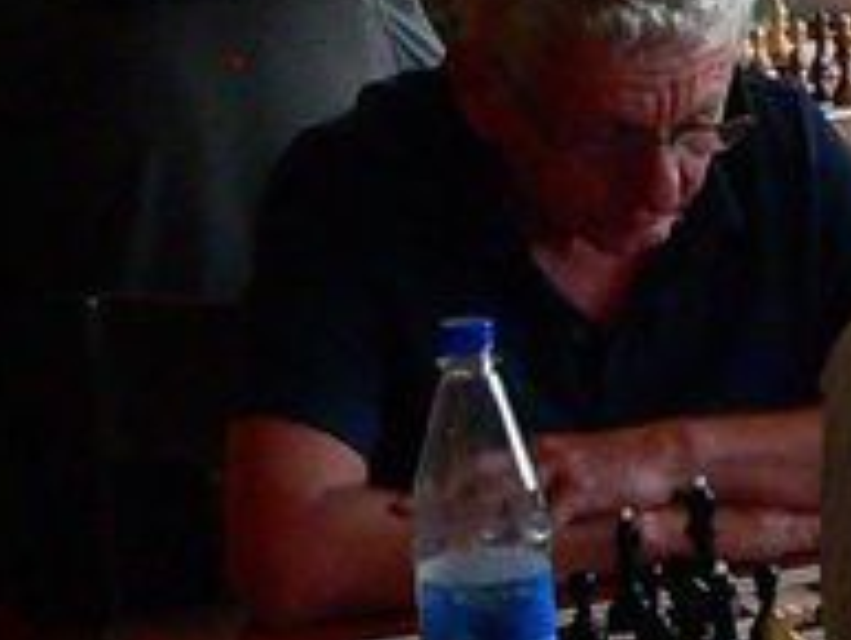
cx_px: 1596
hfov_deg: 9.8
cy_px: 40
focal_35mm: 191
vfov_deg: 7.8
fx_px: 4698
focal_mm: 6
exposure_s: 1/125
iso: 400
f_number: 2.8
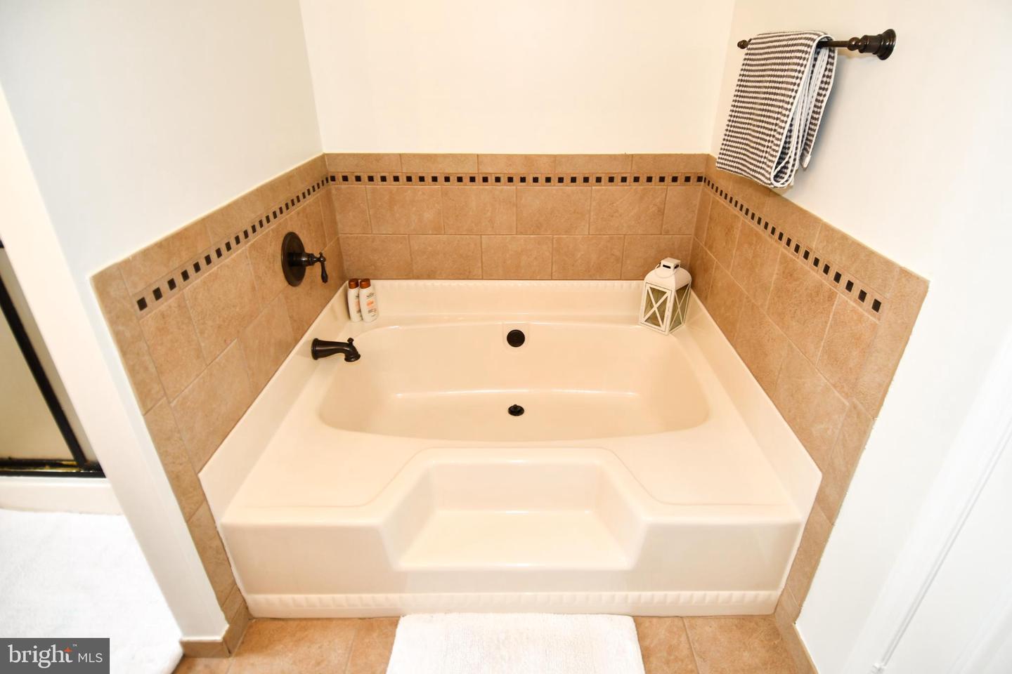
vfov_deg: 67.4
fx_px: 506
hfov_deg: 90.0
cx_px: 506
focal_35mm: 18
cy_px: 337
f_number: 4
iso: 250
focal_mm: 12
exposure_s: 1/60
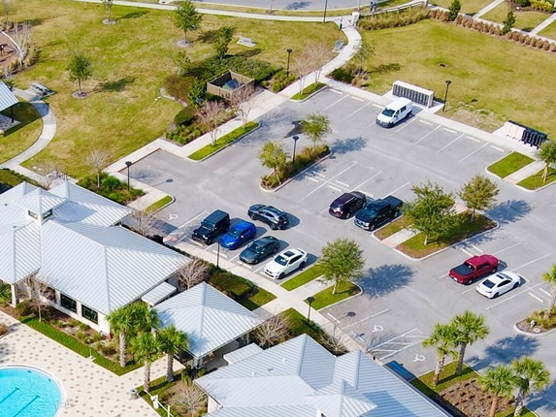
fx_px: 1076
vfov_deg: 20.8
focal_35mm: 67
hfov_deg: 28.6
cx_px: 142
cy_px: 464
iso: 100
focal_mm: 4.5
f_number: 2.8
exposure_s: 1/640
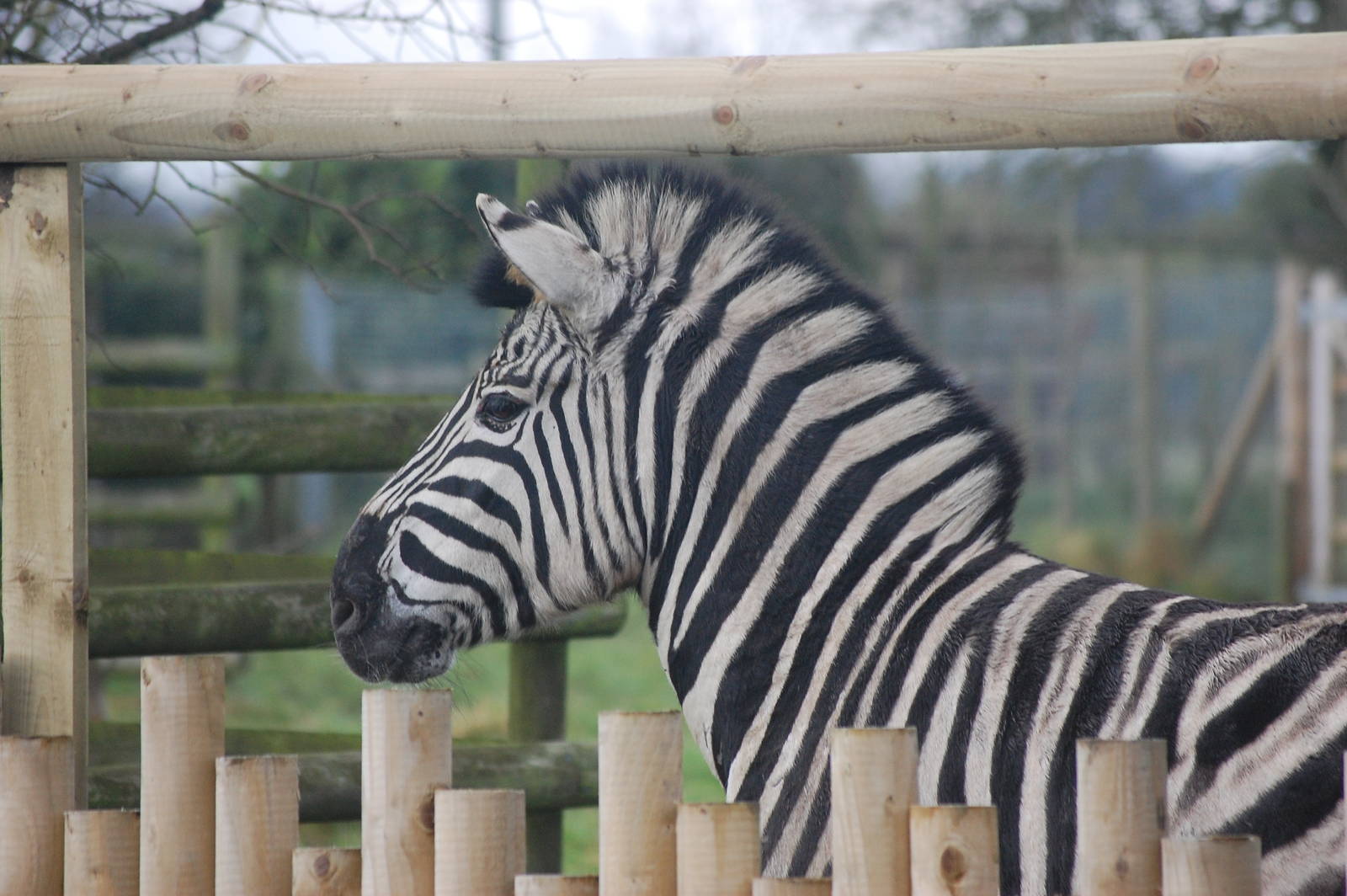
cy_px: 448
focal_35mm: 300
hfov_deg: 6.9
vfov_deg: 4.6
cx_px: 674
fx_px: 11215
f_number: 5.6
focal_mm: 200
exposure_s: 1/160
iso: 800
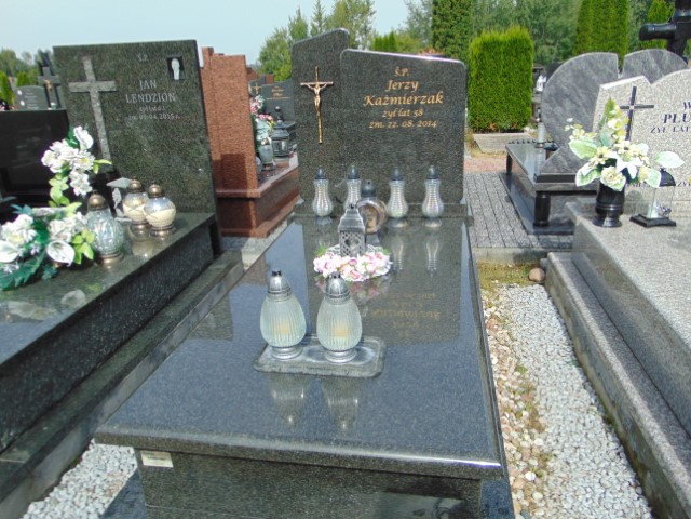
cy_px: 260
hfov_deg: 69.4
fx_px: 499
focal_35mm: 25
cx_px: 346
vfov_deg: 54.9
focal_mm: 4.5
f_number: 3
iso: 80
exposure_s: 1/800
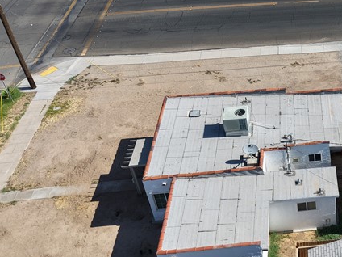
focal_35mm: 58
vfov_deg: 25.1
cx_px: 373
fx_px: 573
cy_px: 93
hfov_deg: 30.0
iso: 110
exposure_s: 1/4000
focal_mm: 8.67
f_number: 1.8
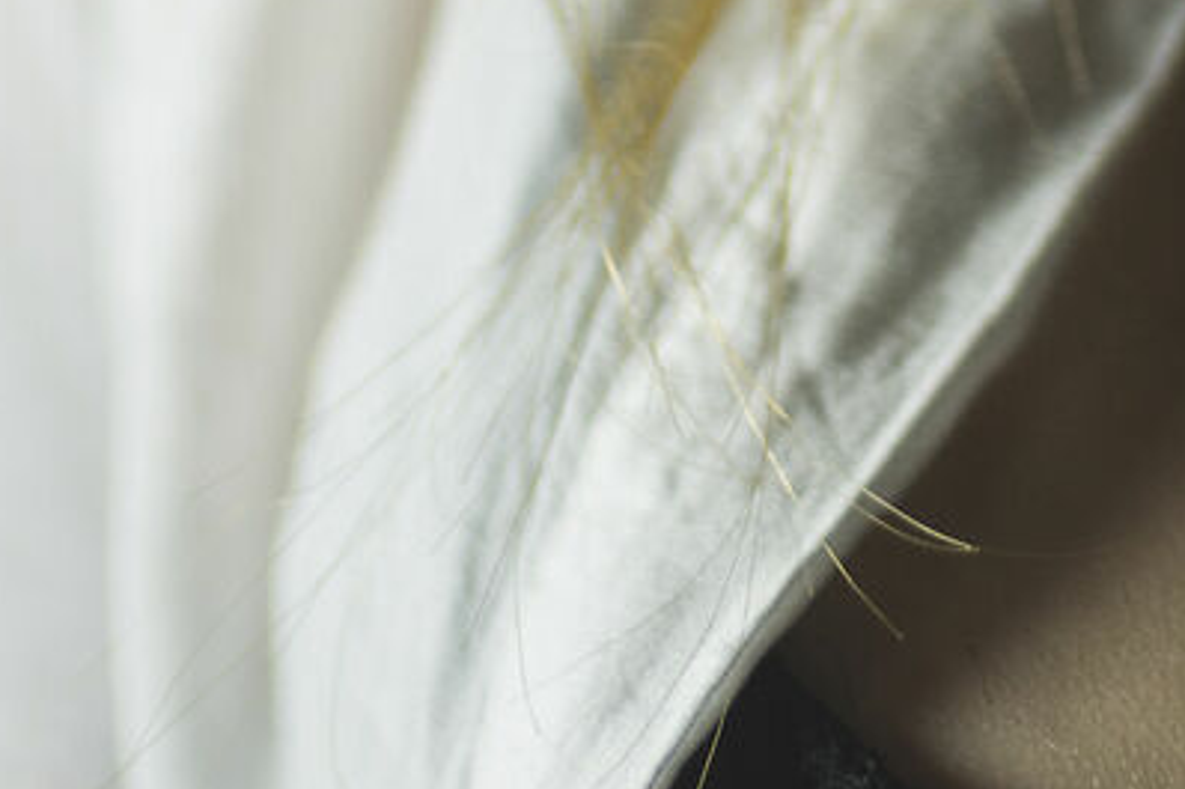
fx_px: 9936
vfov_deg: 4.3
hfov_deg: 6.8
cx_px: 1176
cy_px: -2230
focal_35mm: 302
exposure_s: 1/160
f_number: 2.2
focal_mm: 50
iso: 320
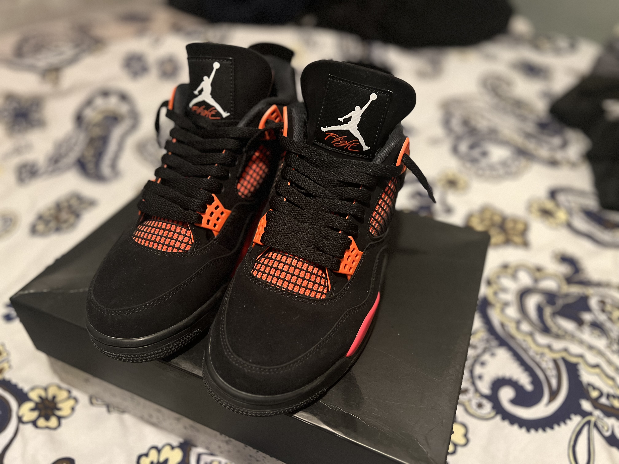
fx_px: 465
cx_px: 310
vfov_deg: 53.1
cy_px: 232
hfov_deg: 67.3
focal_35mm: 26
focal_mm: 5.7
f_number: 1.5
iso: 640
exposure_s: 1/35
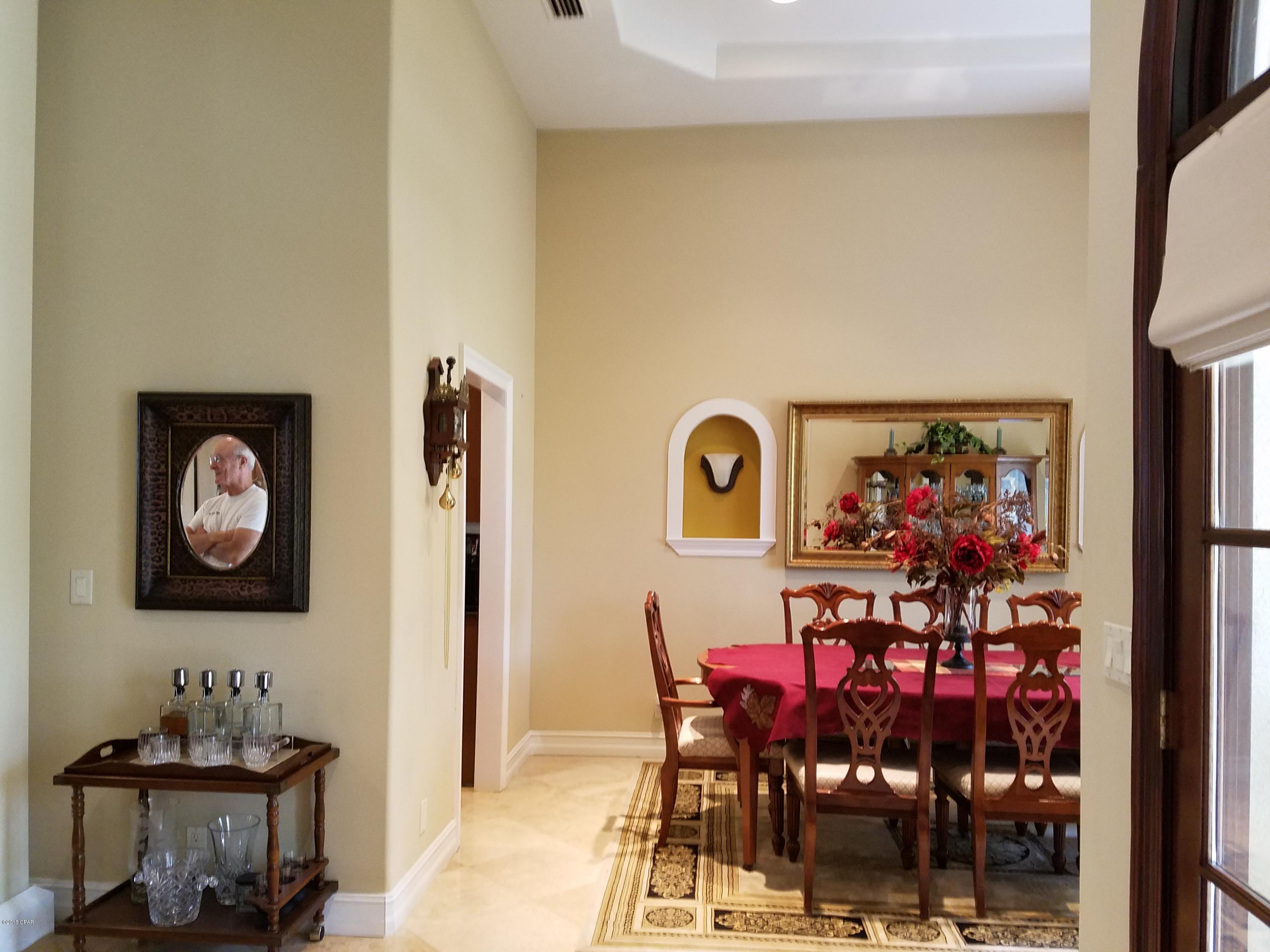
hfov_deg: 67.3
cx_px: 635
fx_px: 954
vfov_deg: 53.1
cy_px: 476
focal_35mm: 26
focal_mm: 4.2
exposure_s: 1/24
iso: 160
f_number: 1.7
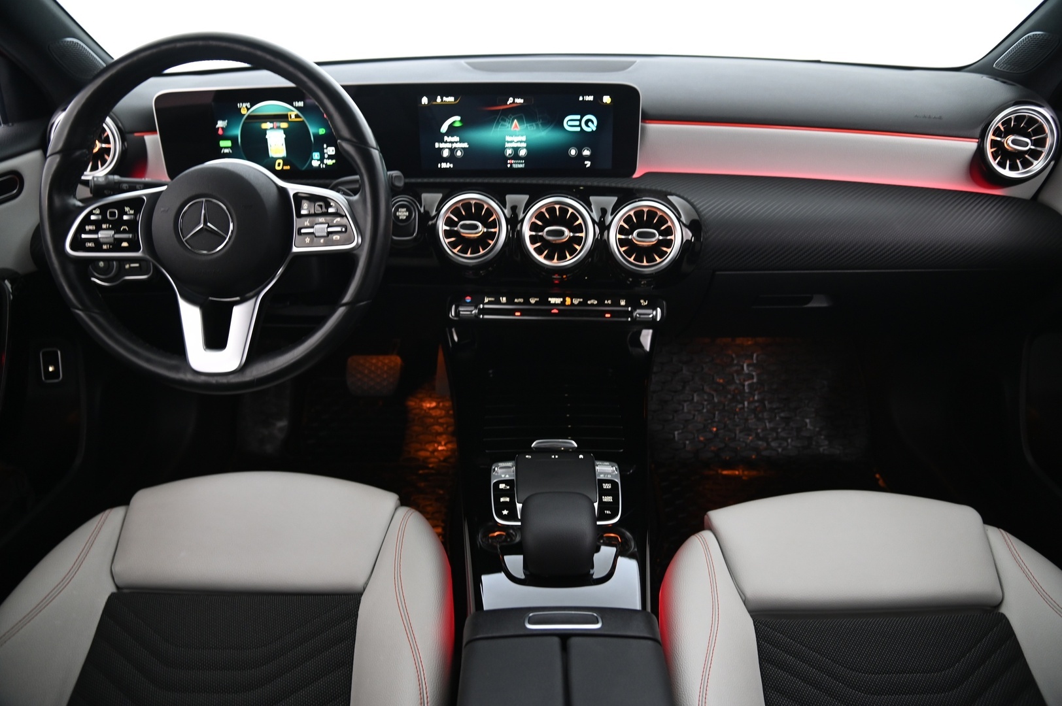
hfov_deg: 73.8
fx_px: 707
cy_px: 353
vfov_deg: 53.1
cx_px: 531
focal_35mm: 24
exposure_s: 1/15
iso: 2000
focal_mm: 24
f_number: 4
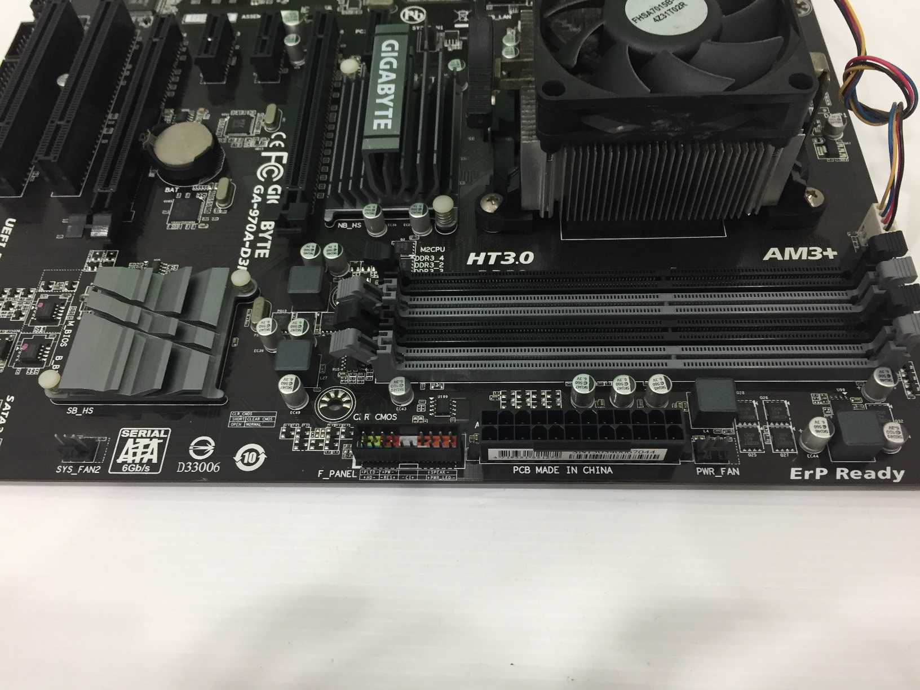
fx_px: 771
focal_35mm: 29
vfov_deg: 48.2
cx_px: 460
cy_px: 345
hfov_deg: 61.7
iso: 100
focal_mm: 4.15
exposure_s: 1/33
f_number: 2.2
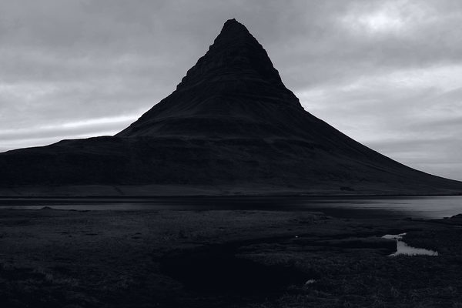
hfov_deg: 43.6
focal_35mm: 45
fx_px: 577
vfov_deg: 29.9
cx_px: 231
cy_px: 154
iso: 100
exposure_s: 2
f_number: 13
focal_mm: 30
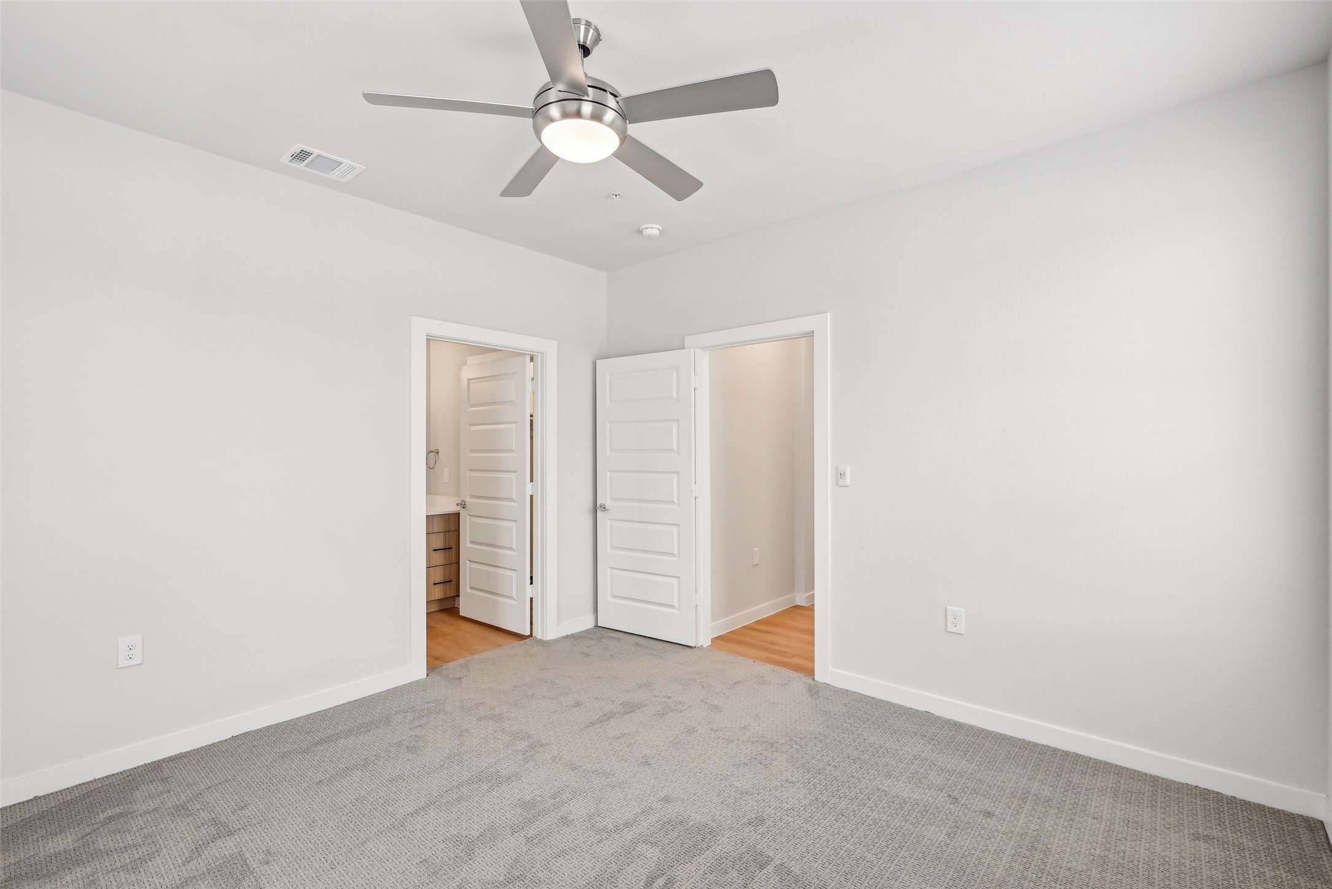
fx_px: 574
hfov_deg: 98.5
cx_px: 666
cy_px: 444
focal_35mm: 16
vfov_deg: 75.5
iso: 400
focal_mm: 15.5
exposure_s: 1/40
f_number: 8
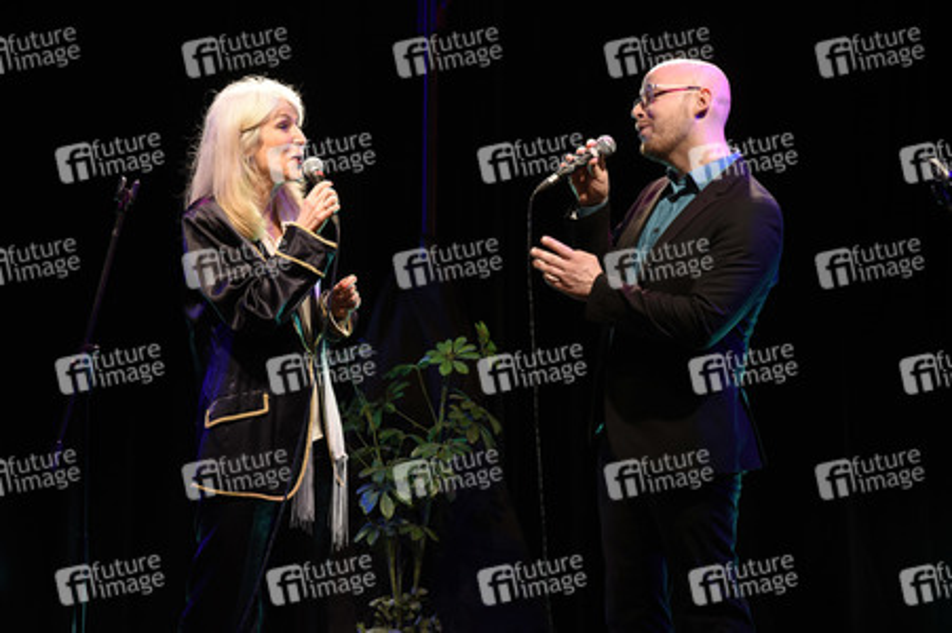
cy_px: 316
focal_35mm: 120
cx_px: 476
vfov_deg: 11.4
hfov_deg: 17.1
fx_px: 3171
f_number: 6.3
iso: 640
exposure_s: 1/100
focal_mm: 120
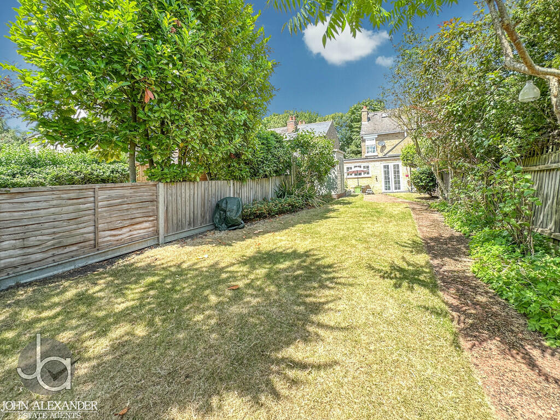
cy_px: 210
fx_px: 226
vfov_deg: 85.7
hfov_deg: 102.1
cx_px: 280
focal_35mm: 14
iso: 40
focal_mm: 2.22
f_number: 2.2
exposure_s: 1/125
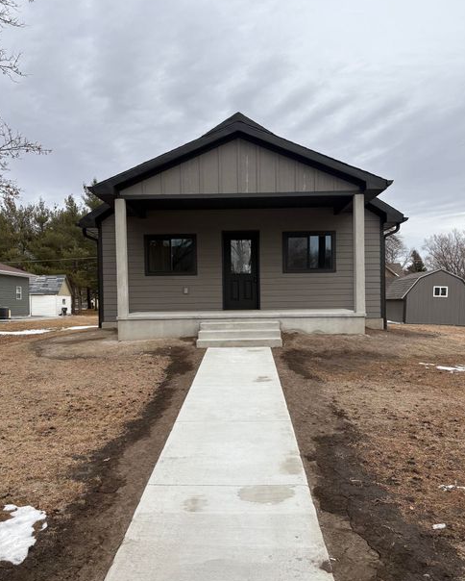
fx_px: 481
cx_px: 235
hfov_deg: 51.6
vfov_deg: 62.1
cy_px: 306
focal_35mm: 28
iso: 50
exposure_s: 1/1117
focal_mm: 5.96
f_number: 1.6
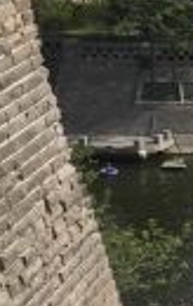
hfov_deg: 7.4
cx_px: 507
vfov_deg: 12.6
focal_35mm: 165
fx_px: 1379
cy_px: 238
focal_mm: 4.15
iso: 25
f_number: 2.2
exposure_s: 1/1026
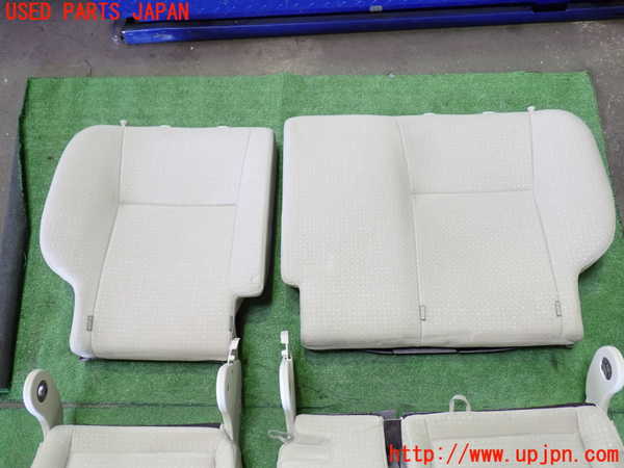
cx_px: 312
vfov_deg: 46.8
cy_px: 234
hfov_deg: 60.0
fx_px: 541
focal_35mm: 30
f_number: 2.3
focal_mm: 5.4
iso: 250
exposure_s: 1/30
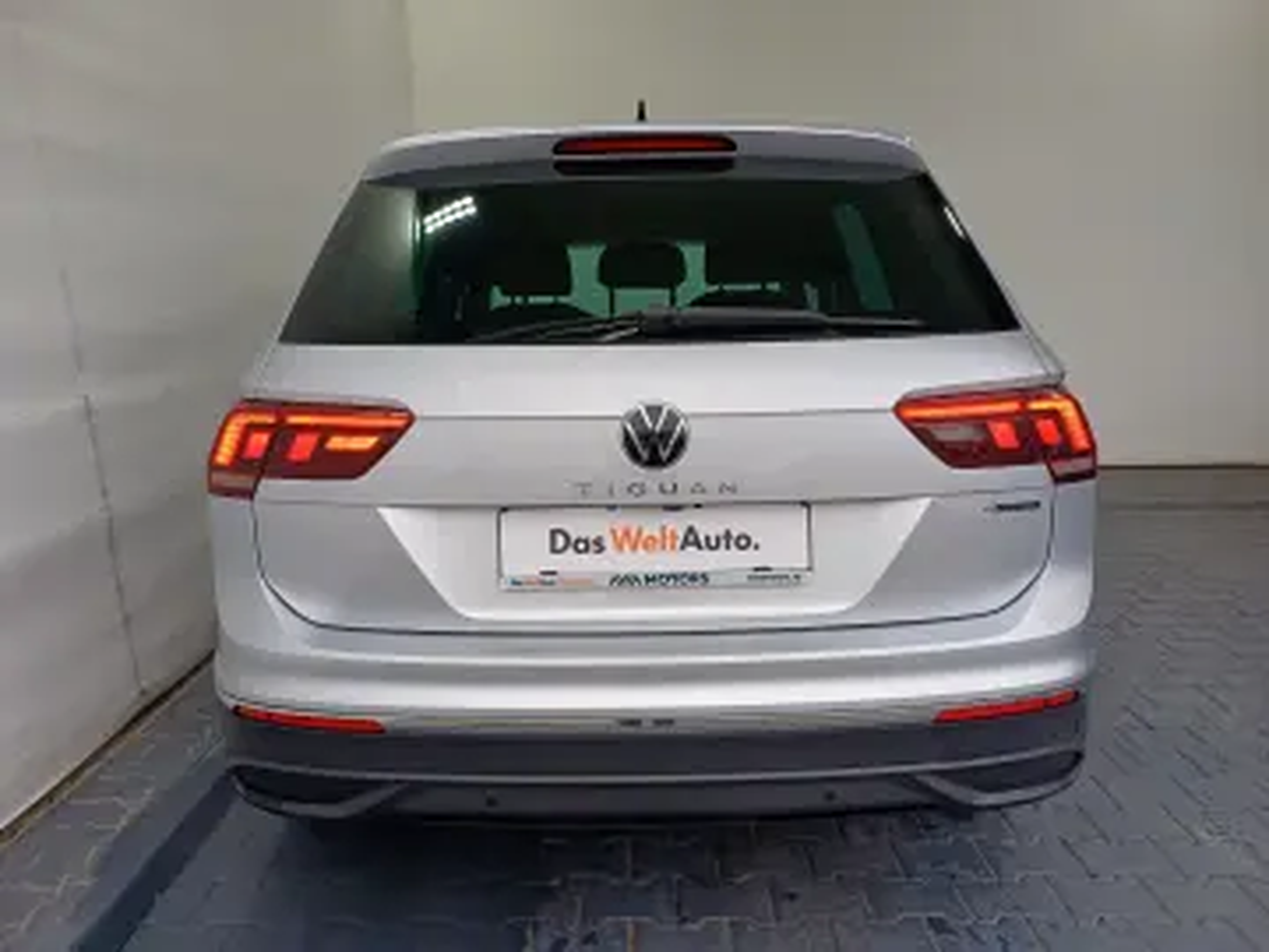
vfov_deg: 54.9
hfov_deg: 69.4
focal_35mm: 25
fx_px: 916
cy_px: 476
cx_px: 634
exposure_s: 1/151
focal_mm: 4.65
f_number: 1.8
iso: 50
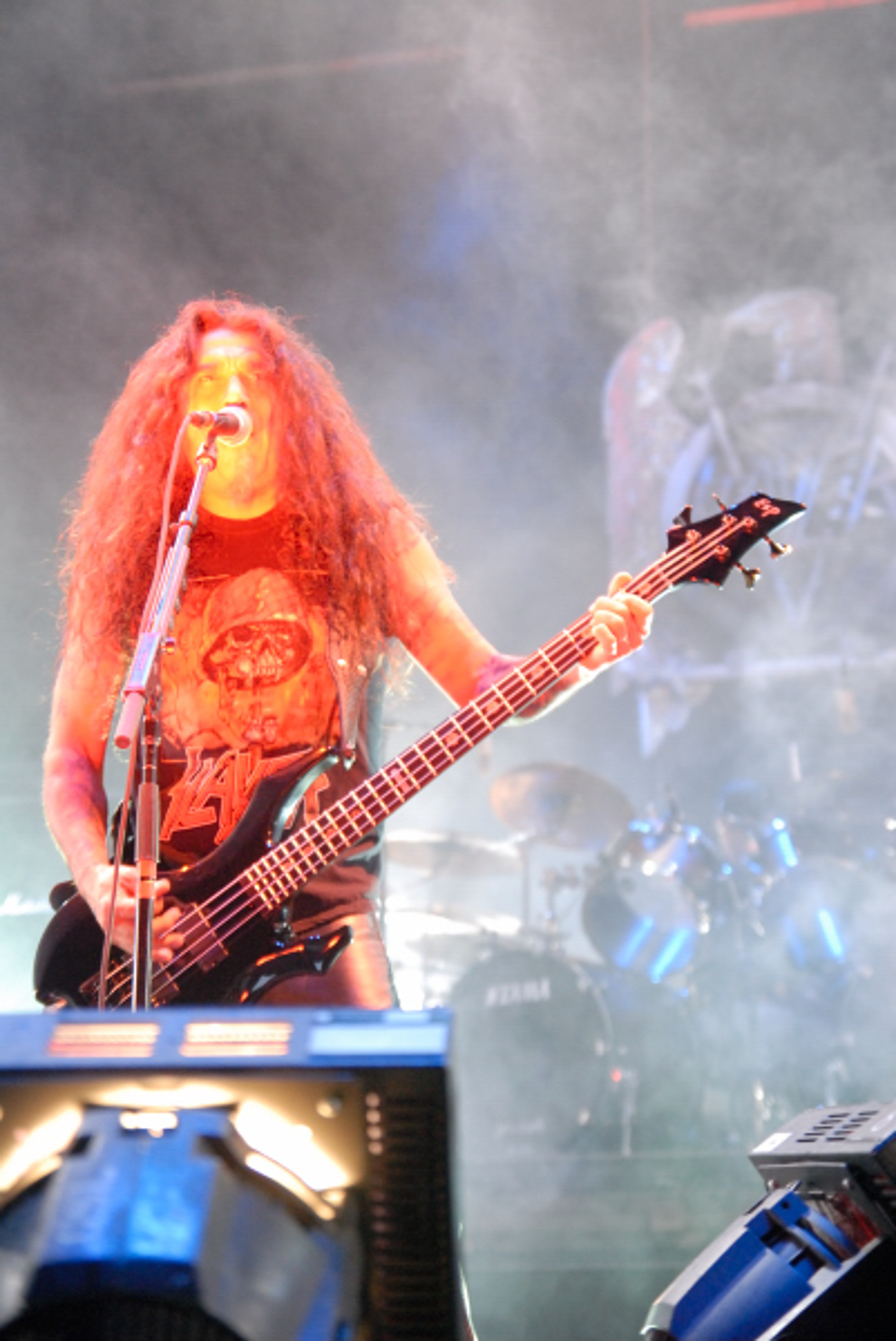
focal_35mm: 75
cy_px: 670
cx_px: 448
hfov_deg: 18.2
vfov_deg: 27.0
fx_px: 2795
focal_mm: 50
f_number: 4.5
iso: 1100
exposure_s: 1/100
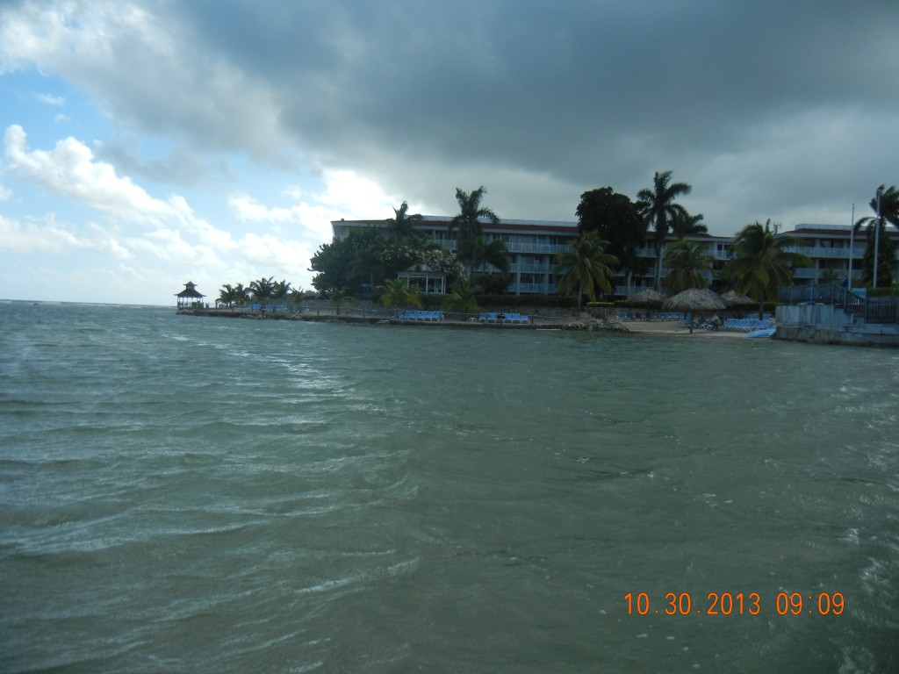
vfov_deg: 46.8
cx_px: 450
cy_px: 337
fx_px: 779
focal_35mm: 30
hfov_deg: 60.0
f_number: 7
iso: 160
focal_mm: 5.4
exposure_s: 1/370
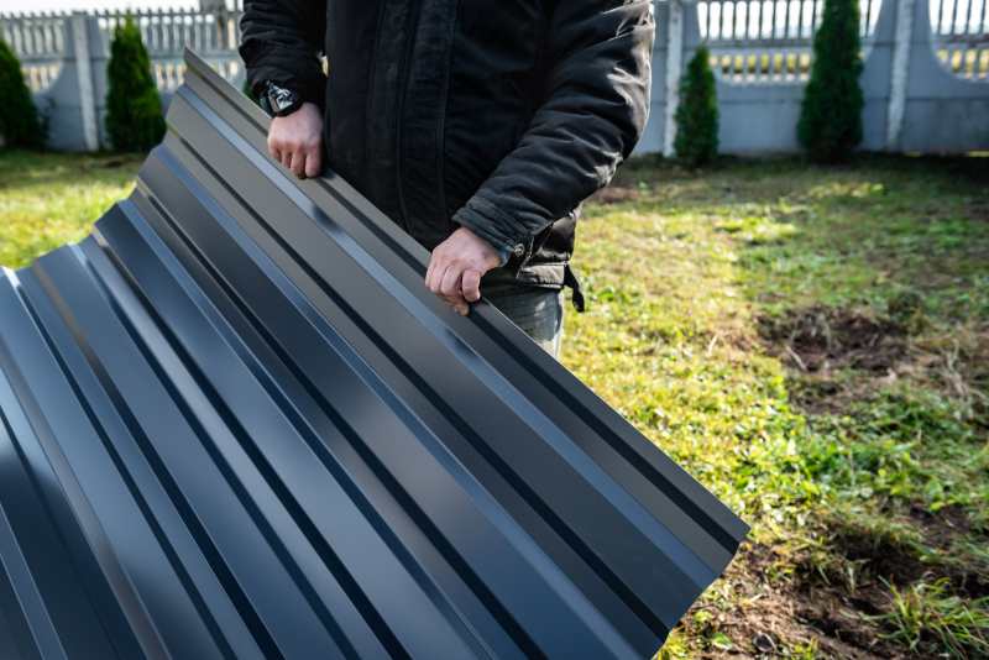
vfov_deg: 37.9
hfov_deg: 54.4
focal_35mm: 35
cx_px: 494
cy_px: 330
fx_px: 962
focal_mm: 35
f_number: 4.5
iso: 200
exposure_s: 1/400
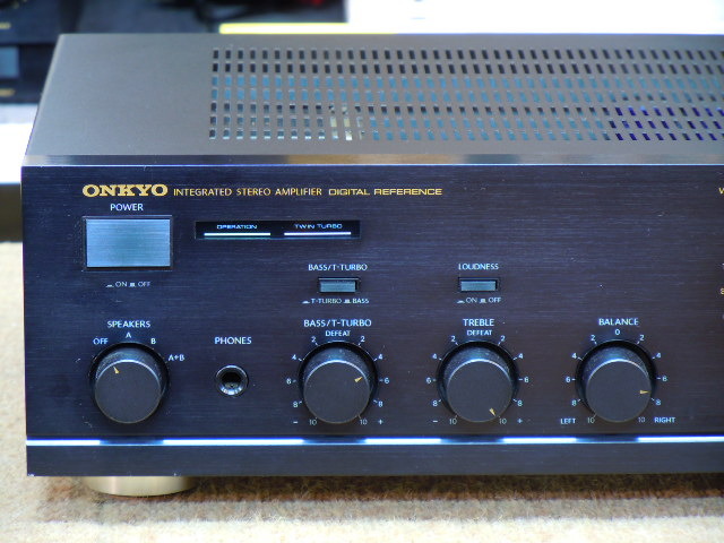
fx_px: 4183
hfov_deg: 9.9
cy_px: 272
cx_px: 362
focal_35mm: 200
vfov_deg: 7.4
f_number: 4.7
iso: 100
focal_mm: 36
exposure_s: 1
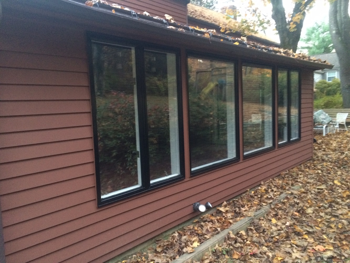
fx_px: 293
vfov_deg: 48.2
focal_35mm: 29
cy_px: 132
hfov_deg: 61.7
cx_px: 175
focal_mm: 4.15
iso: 250
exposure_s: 1/15
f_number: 2.2
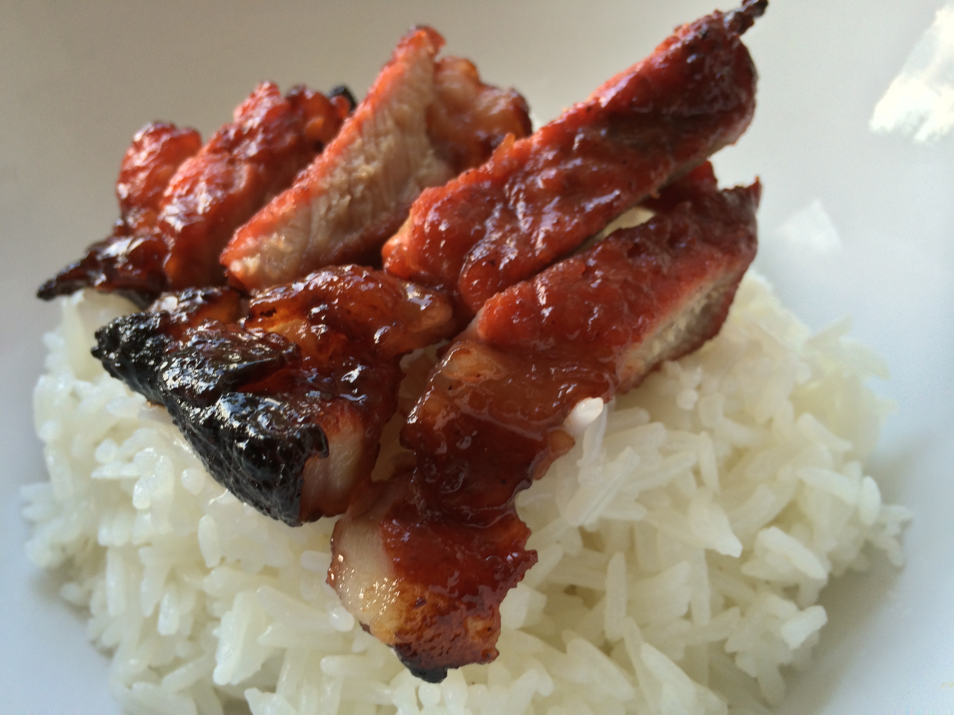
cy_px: 358
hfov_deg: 60.0
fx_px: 827
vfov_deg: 46.8
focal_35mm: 30
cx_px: 477
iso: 40
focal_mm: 4.12
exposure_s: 1/40
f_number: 2.2
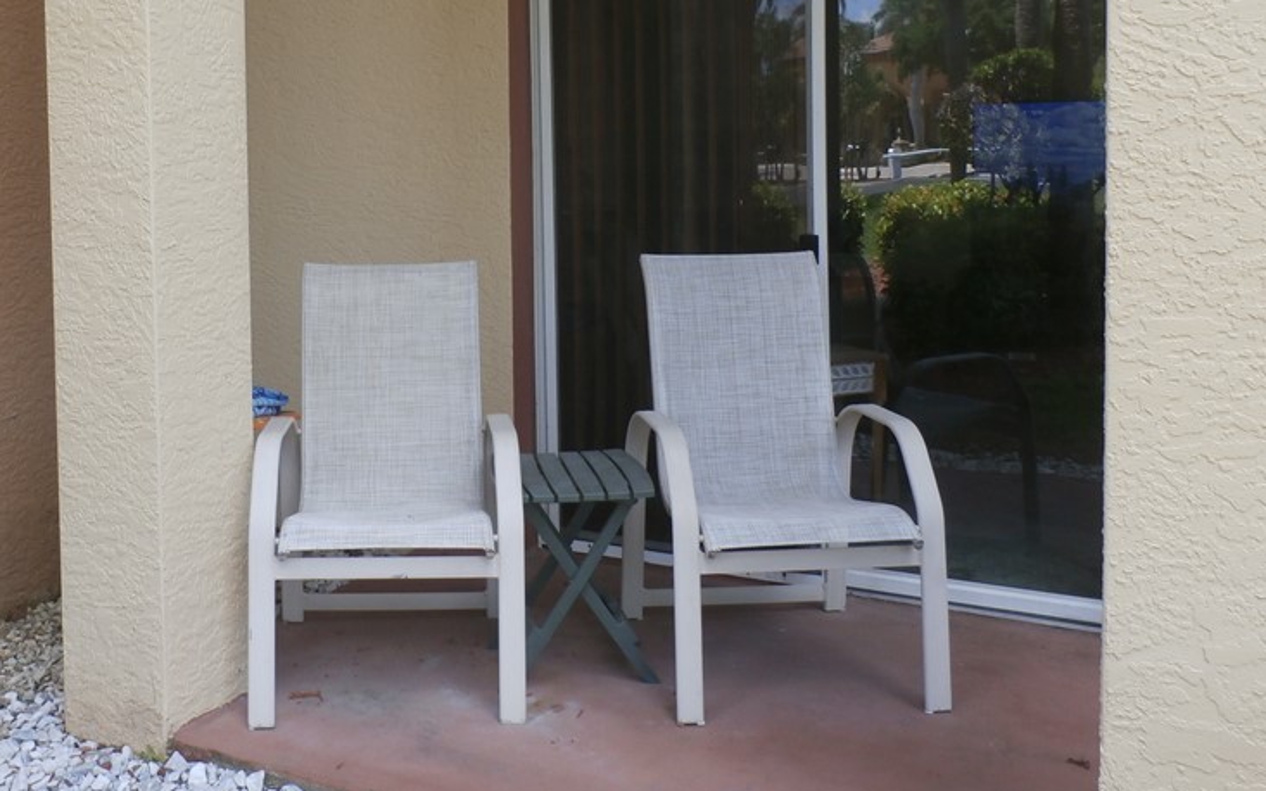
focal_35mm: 37
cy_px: 193
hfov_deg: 51.9
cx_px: 442
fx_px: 1276
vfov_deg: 33.7
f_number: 3
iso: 100
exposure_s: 1/250
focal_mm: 4.5
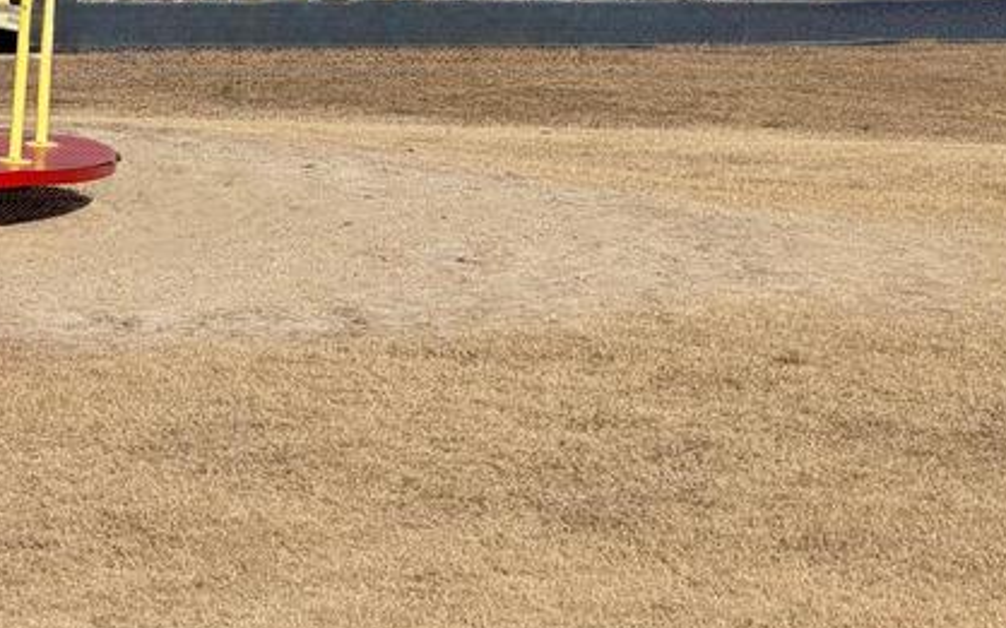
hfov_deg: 7.7
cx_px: 628
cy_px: -349
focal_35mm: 274
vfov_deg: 4.8
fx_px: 7510
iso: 20
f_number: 2.8
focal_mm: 16.89
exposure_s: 1/876
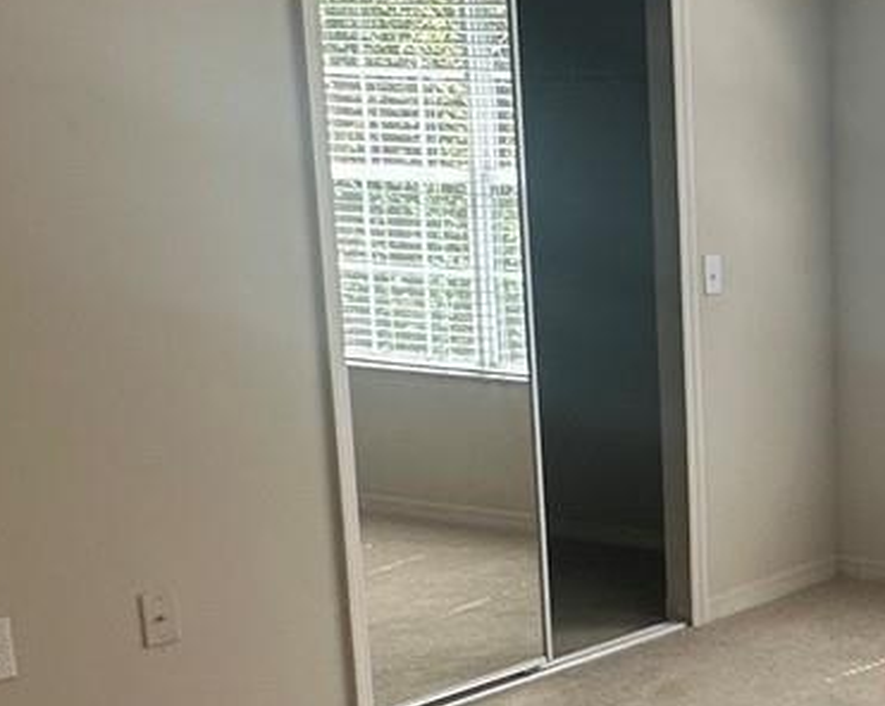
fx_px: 1544
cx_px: 1269
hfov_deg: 25.5
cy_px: 522
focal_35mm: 59
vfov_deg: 25.5
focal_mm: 2.22
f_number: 2.2
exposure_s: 1/99
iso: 40
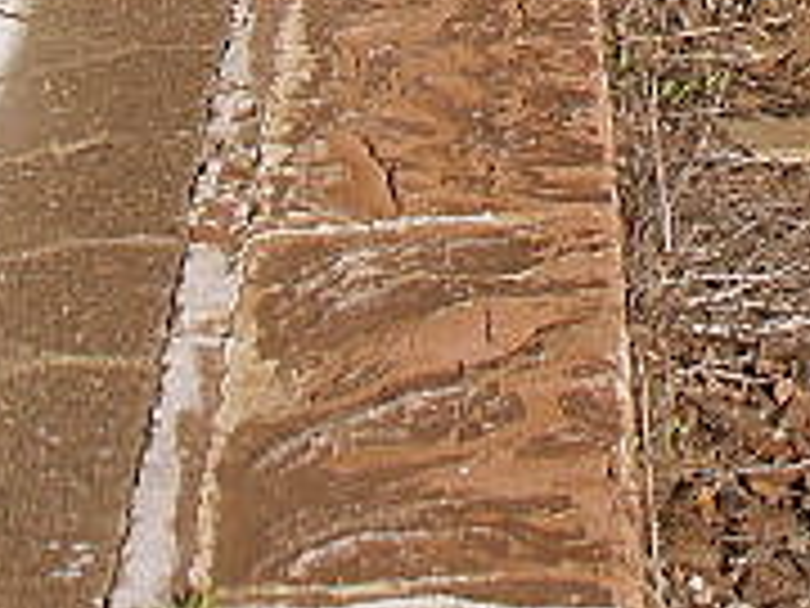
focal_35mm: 193
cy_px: -1117
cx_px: 1768
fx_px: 4516
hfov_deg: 9.4
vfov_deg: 7.0
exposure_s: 1/180
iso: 80
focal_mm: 6.3
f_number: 7
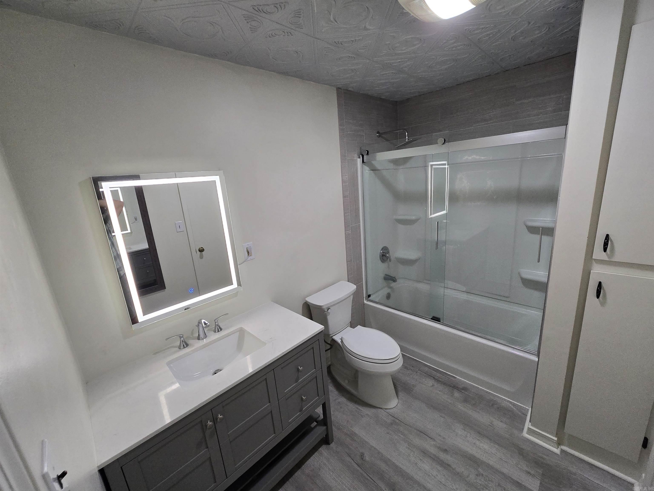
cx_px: 327
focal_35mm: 13
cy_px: 246
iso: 200
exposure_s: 1/56.8
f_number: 2.2
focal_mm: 2.2
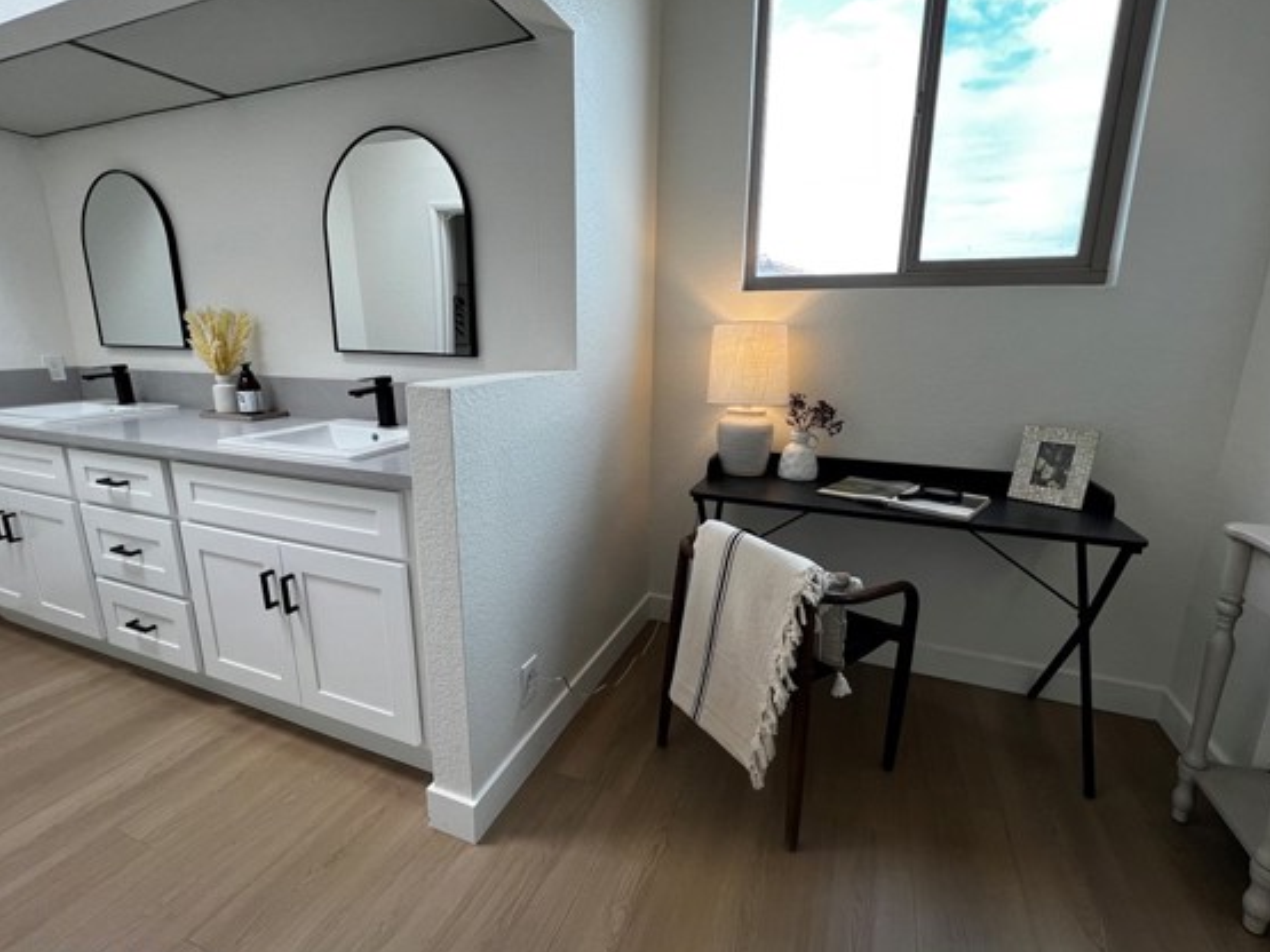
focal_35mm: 15
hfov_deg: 98.2
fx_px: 550
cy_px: 460
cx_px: 620
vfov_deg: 81.7
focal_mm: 1.57
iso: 64
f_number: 1.8
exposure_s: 1/120
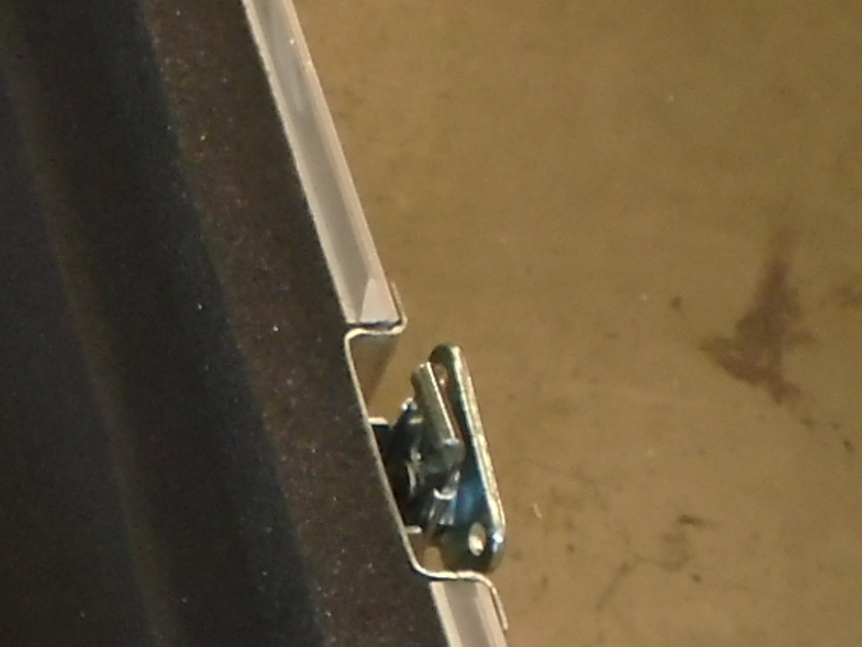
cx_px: -779
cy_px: 838
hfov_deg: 11.1
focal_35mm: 164
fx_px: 4085
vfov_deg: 8.9
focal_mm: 6.4
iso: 200
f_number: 3.8
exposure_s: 1/40
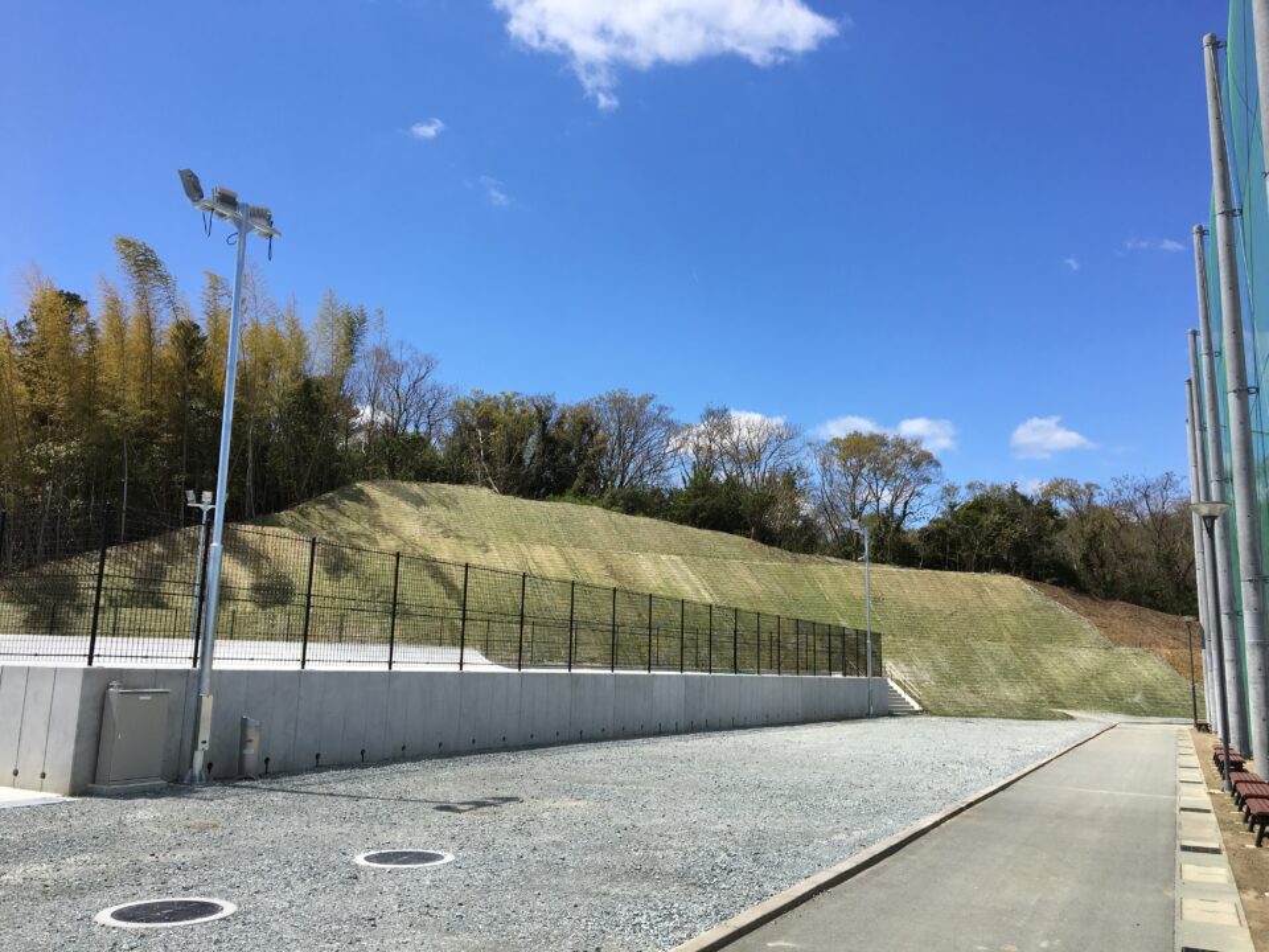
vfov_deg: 48.2
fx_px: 1063
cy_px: 476
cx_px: 634
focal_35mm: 29
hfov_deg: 61.7
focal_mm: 4.15
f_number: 2.2
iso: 25
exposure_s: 1/1748
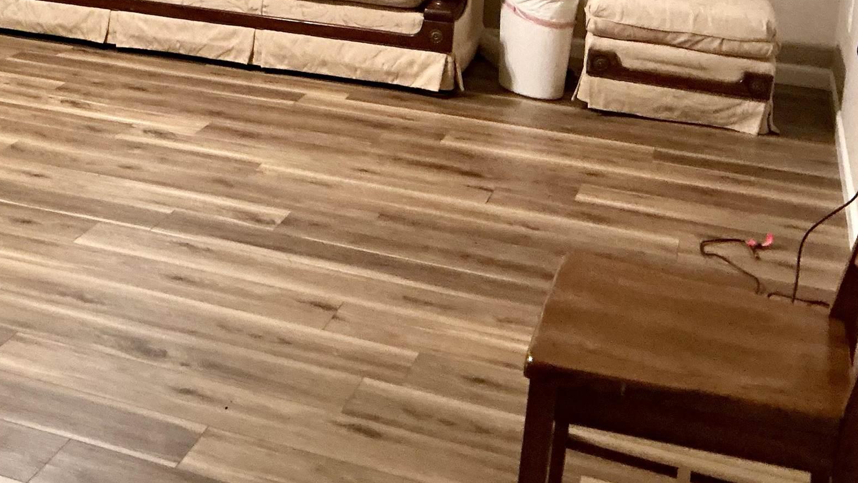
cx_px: 99
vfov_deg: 18.8
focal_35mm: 62
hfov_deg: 32.3
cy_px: -25
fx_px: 1411
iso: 250
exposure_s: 1/40
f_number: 1.8
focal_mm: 3
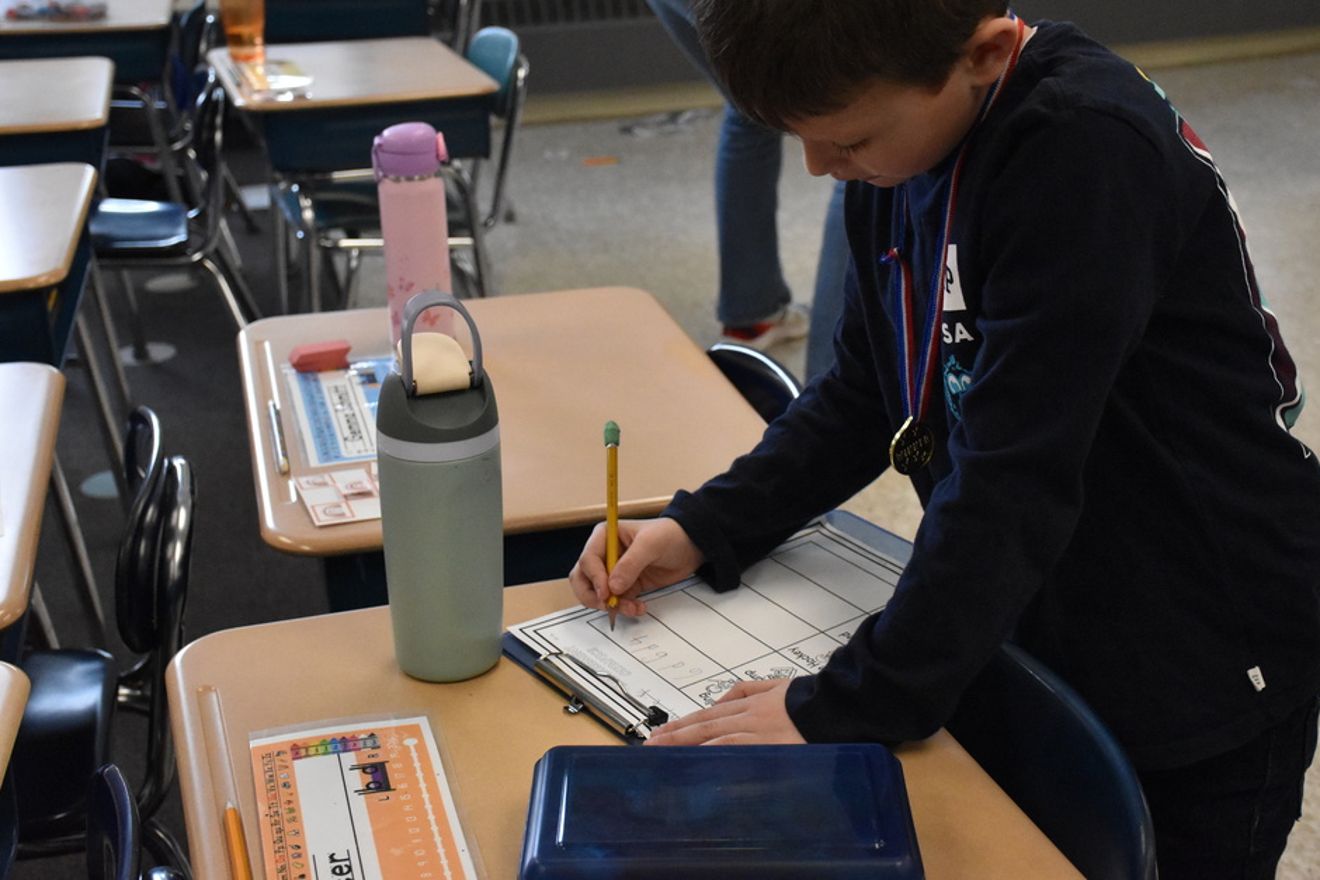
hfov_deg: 40.3
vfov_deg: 27.5
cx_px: 697
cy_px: 411
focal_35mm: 49
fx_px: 1797
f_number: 4.5
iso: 5000
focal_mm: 30
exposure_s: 1/400
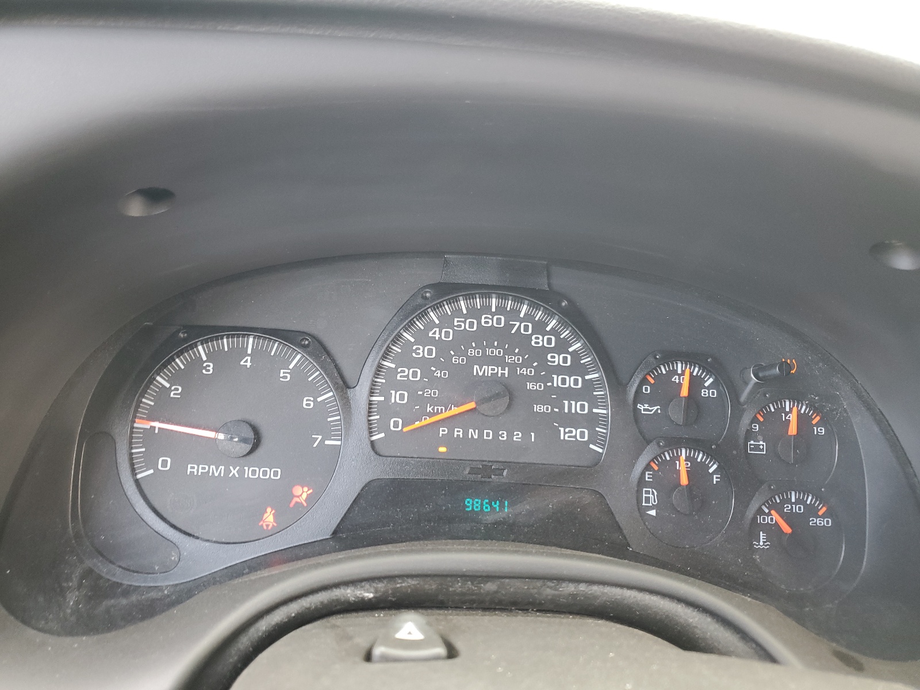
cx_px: 460
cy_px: 345
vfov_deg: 53.1
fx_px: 691
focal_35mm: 26
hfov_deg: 67.3
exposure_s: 1/60.2
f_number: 1.5
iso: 72
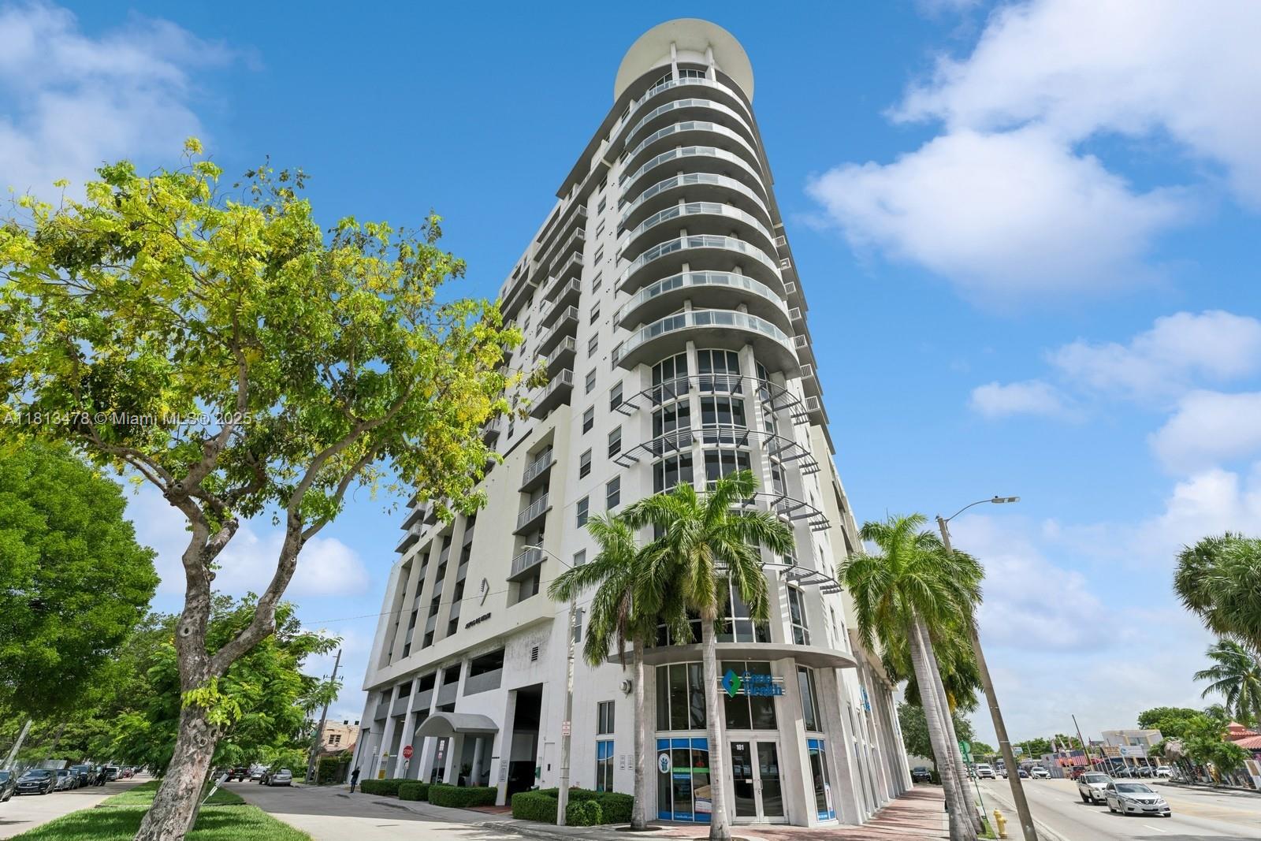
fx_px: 550
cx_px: 630
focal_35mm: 16
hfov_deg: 97.8
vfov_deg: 74.8
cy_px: 420
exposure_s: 1/640
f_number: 10
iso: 320
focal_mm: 15.7
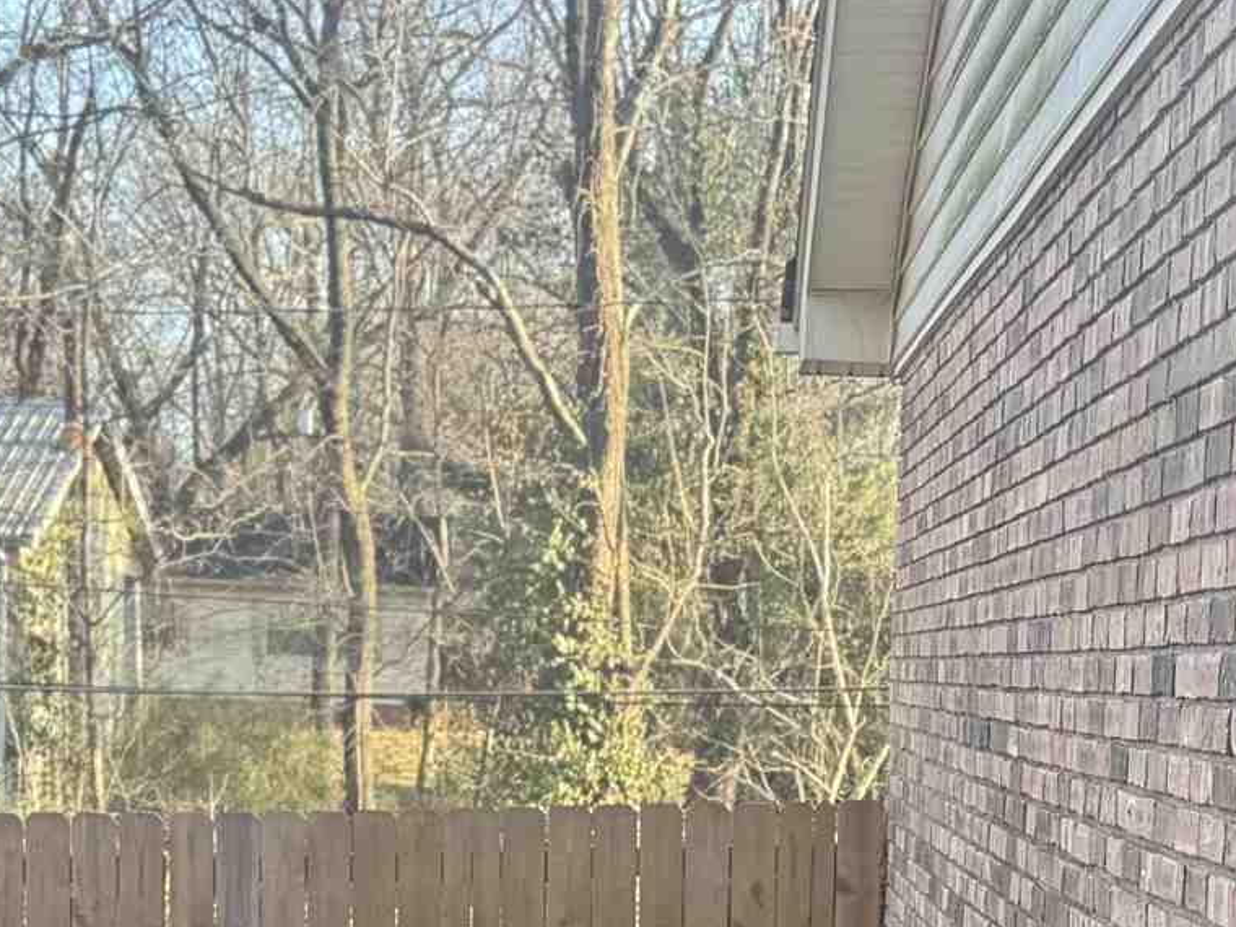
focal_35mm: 97
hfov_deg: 20.2
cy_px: 1243
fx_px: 3463
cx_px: 733
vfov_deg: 14.5
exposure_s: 1/302
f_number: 1.78
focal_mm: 6.76
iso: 100
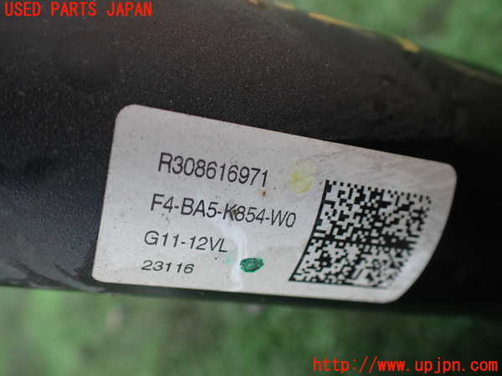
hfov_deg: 60.0
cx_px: 251
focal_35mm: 30
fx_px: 435
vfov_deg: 46.8
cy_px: 188
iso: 125
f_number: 2.3
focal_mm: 5.4
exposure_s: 1/125
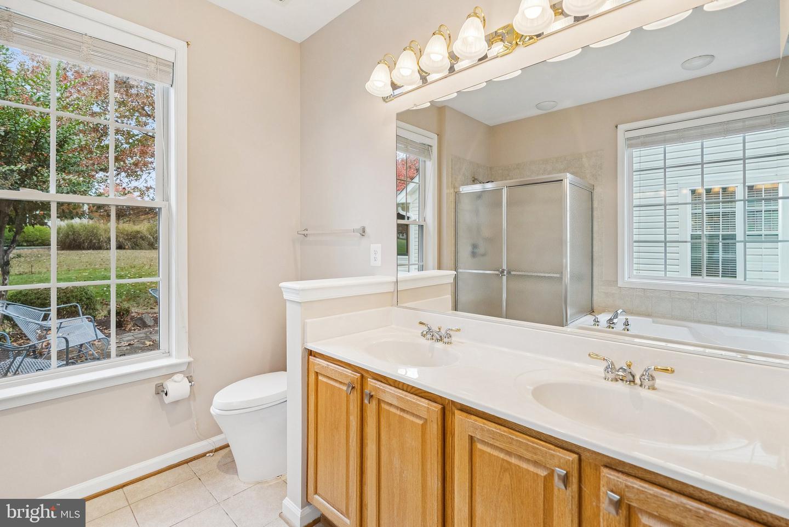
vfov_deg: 73.8
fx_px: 351
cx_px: 394
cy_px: 264
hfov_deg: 96.7
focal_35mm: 16
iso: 500
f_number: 4
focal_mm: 16
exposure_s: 1/125
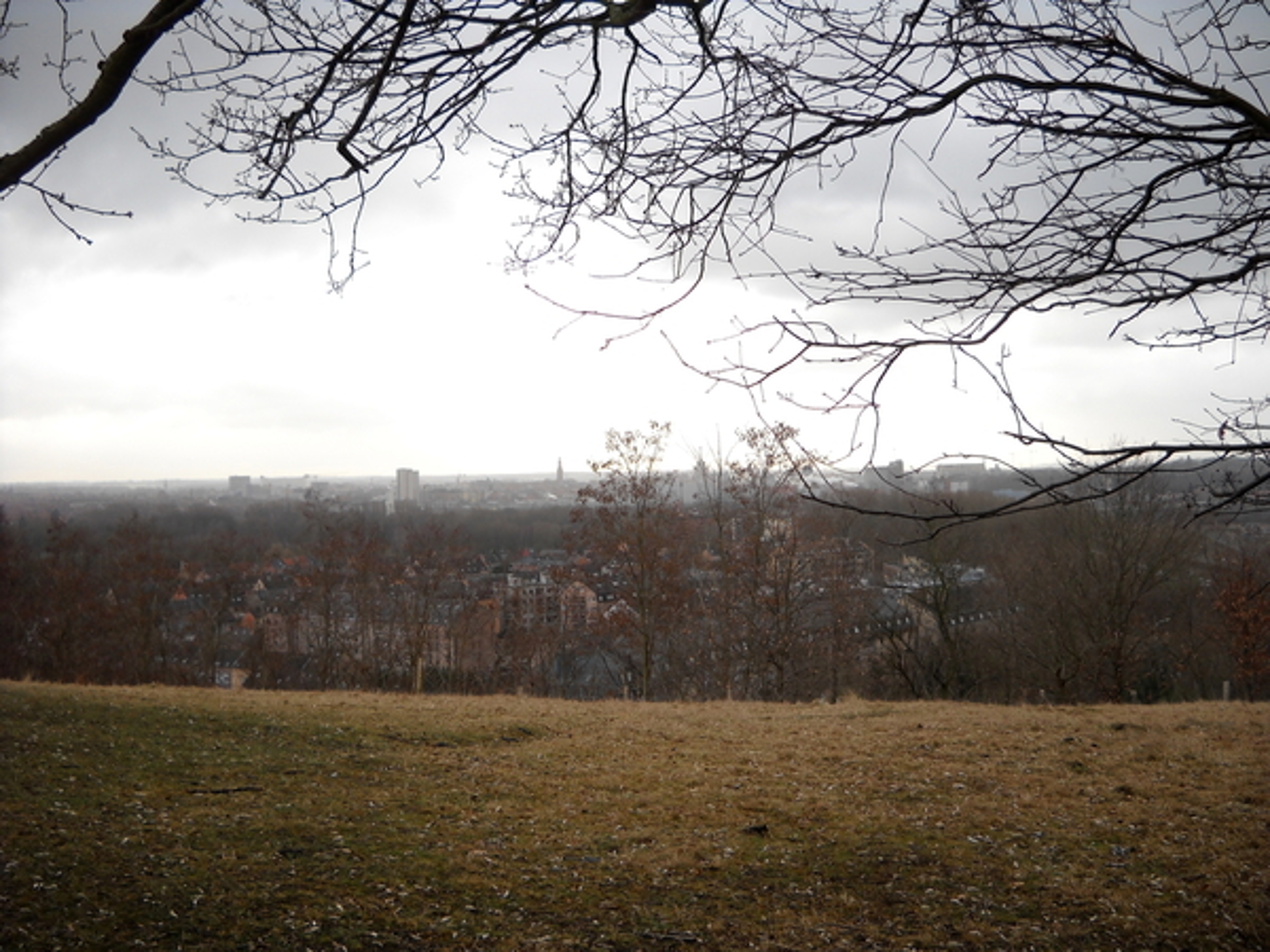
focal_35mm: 41
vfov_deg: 35.1
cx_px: 635
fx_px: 1504
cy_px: 476
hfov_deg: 45.8
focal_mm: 6.72
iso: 64
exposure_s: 1/129
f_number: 3.1
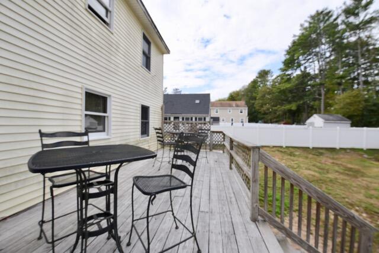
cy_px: 126
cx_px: 190
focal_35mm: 15
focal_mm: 15
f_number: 6.3
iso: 100
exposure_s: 1/320
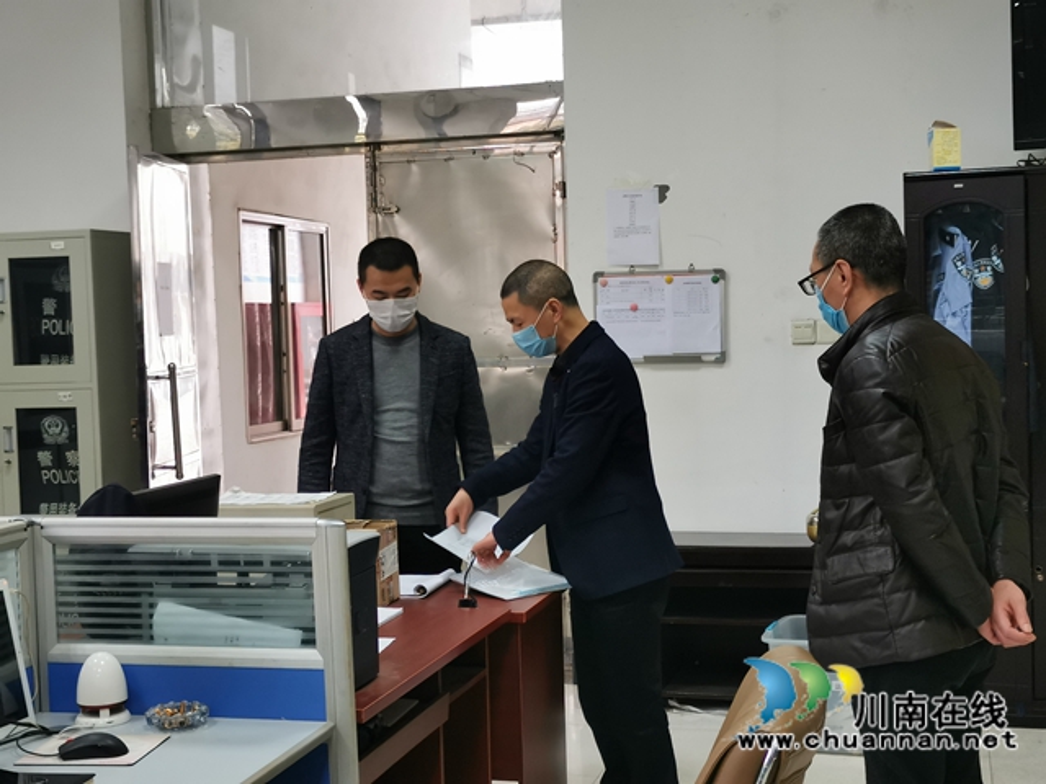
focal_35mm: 54
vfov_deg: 27.0
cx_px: 523
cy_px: 392
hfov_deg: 35.5
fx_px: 1632
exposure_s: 1/50
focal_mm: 5.58
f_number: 1.8
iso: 320
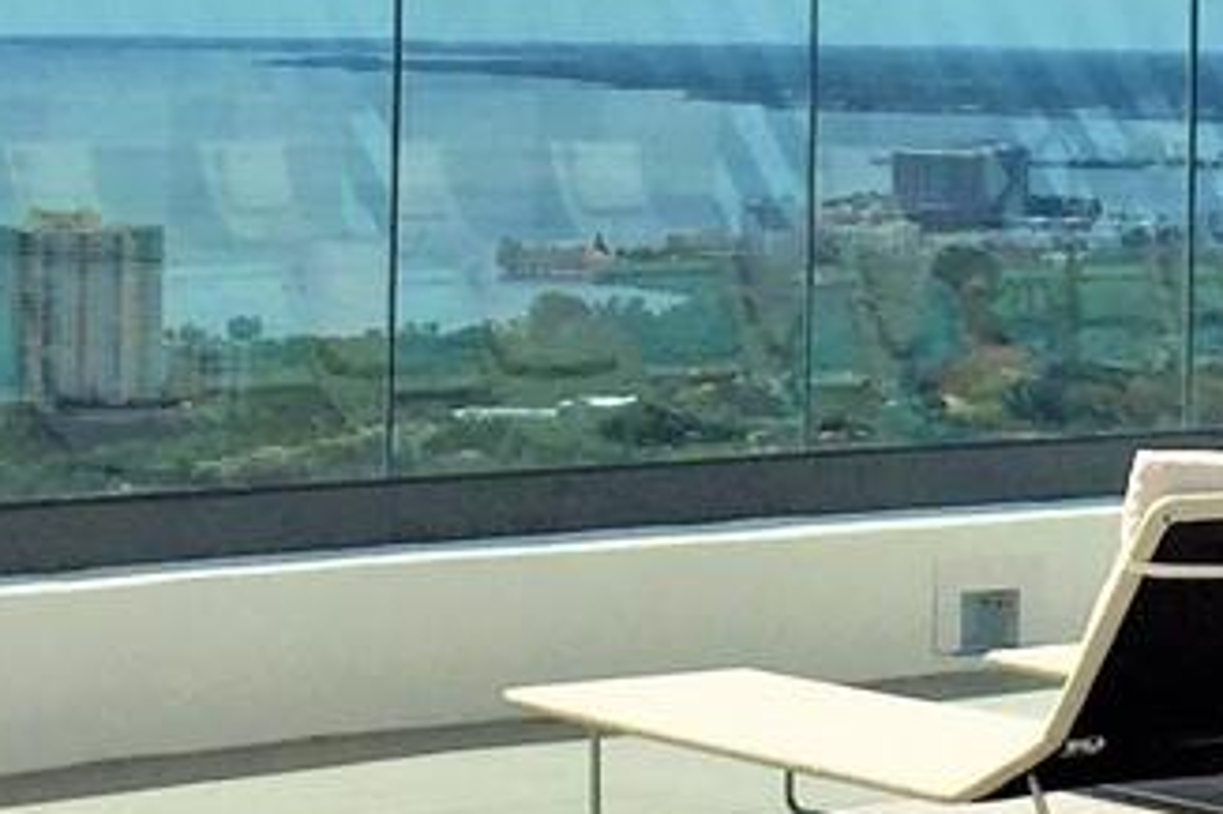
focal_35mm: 148
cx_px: 942
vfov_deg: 9.1
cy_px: -165
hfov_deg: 13.8
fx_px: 5025
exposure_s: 1/7937
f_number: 2.2
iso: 32
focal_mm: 4.15
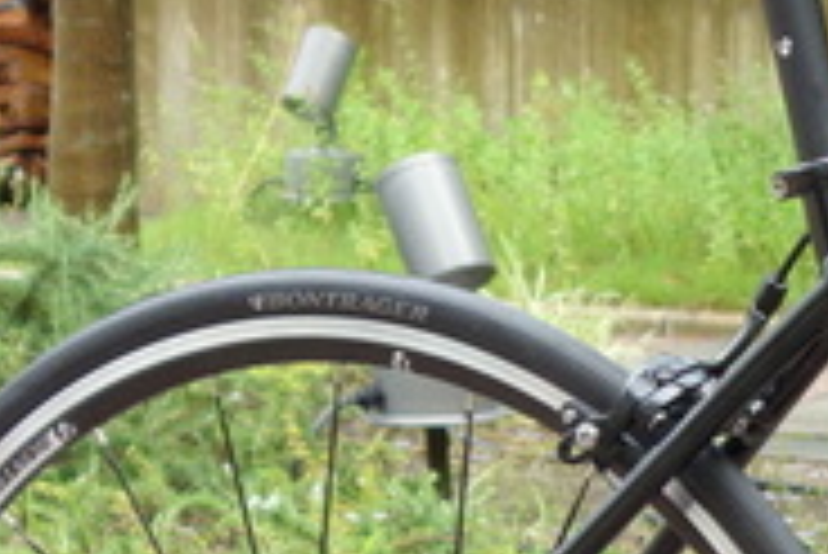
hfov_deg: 9.6
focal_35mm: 204
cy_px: 802
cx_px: 1462
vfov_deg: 6.7
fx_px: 4696
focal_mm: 17.4
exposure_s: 1/125
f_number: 4
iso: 800
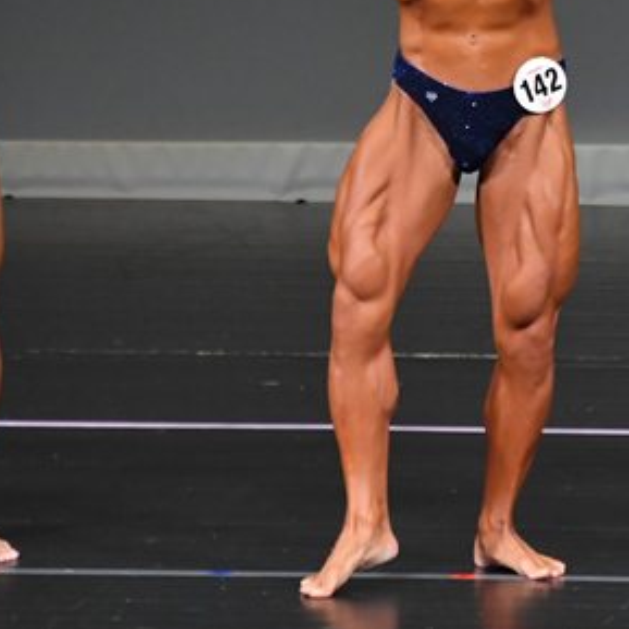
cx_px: 726
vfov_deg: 2.2
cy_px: 74
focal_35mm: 786
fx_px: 16159
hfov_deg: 2.2
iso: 4000
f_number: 5.6
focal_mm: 230
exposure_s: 1/400
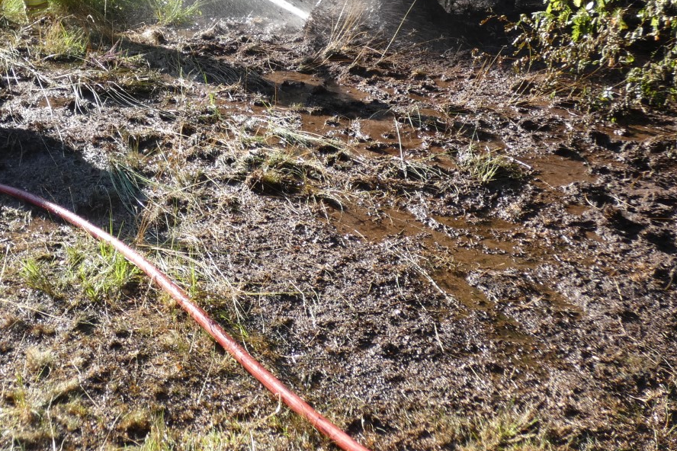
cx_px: 214
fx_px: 1109
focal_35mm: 59
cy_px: 83
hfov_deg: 33.6
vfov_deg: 22.6
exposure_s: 1/160
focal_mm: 6.2
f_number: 3.4
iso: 80
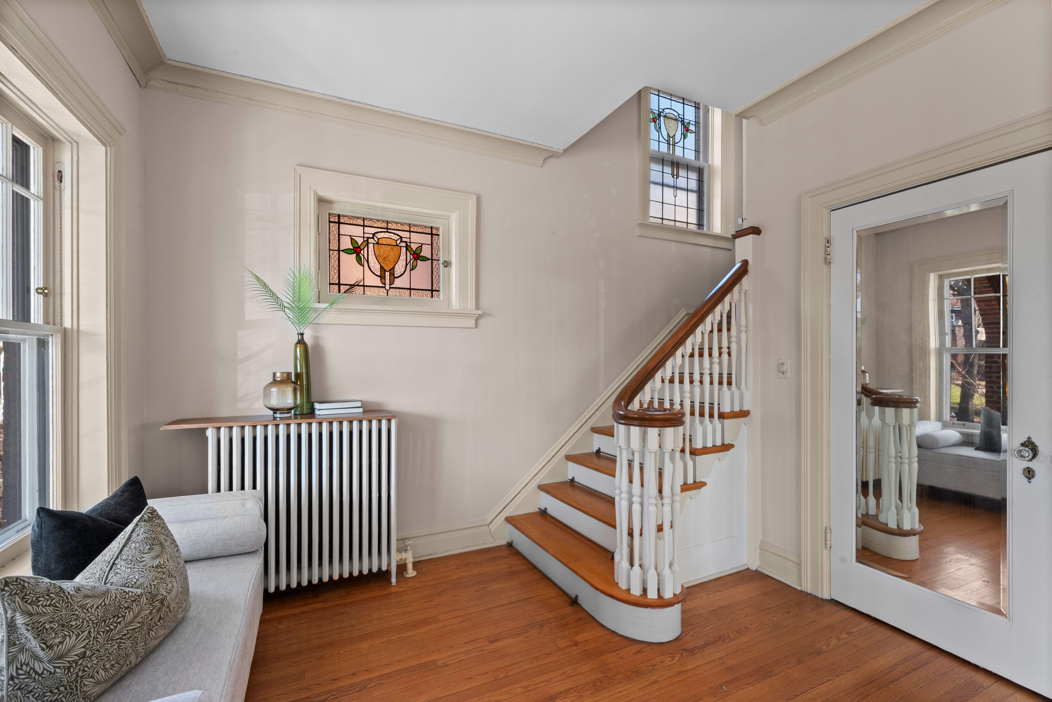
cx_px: 526
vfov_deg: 77.4
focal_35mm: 15
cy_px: 351
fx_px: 438
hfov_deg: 100.4
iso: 400
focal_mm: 15
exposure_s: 1/3
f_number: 8
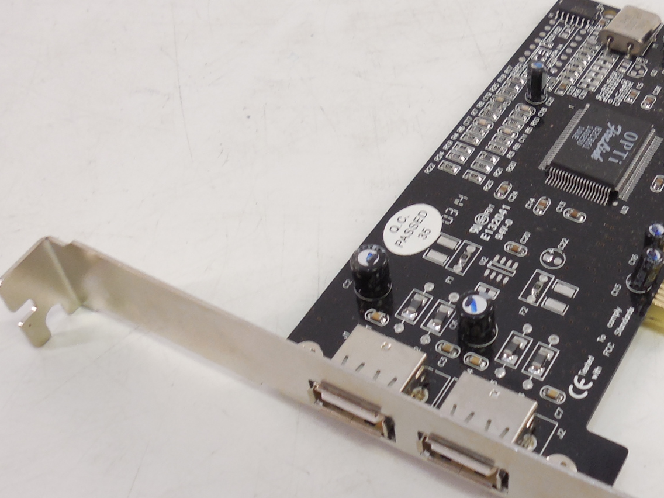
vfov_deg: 28.0
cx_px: 540
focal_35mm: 52
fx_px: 997
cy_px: 264
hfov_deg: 35.5
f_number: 3.5
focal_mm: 4.6
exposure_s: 1/30
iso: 160
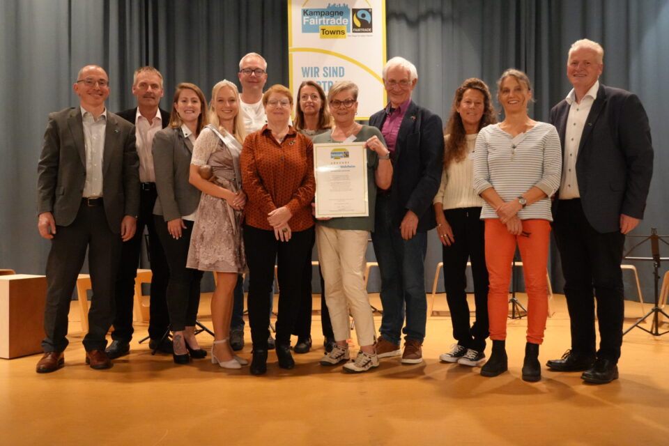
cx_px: 334
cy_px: 223
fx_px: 669
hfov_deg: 53.1
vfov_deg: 36.9
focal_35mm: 36
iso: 6400
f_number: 4
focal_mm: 24
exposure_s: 1/100
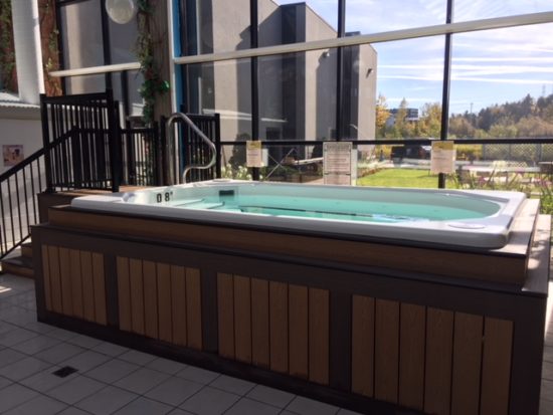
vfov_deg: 48.3
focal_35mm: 29
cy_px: 208
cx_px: 276
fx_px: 463
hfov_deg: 61.6
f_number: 2.2
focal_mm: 4.15
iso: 32
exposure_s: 1/520
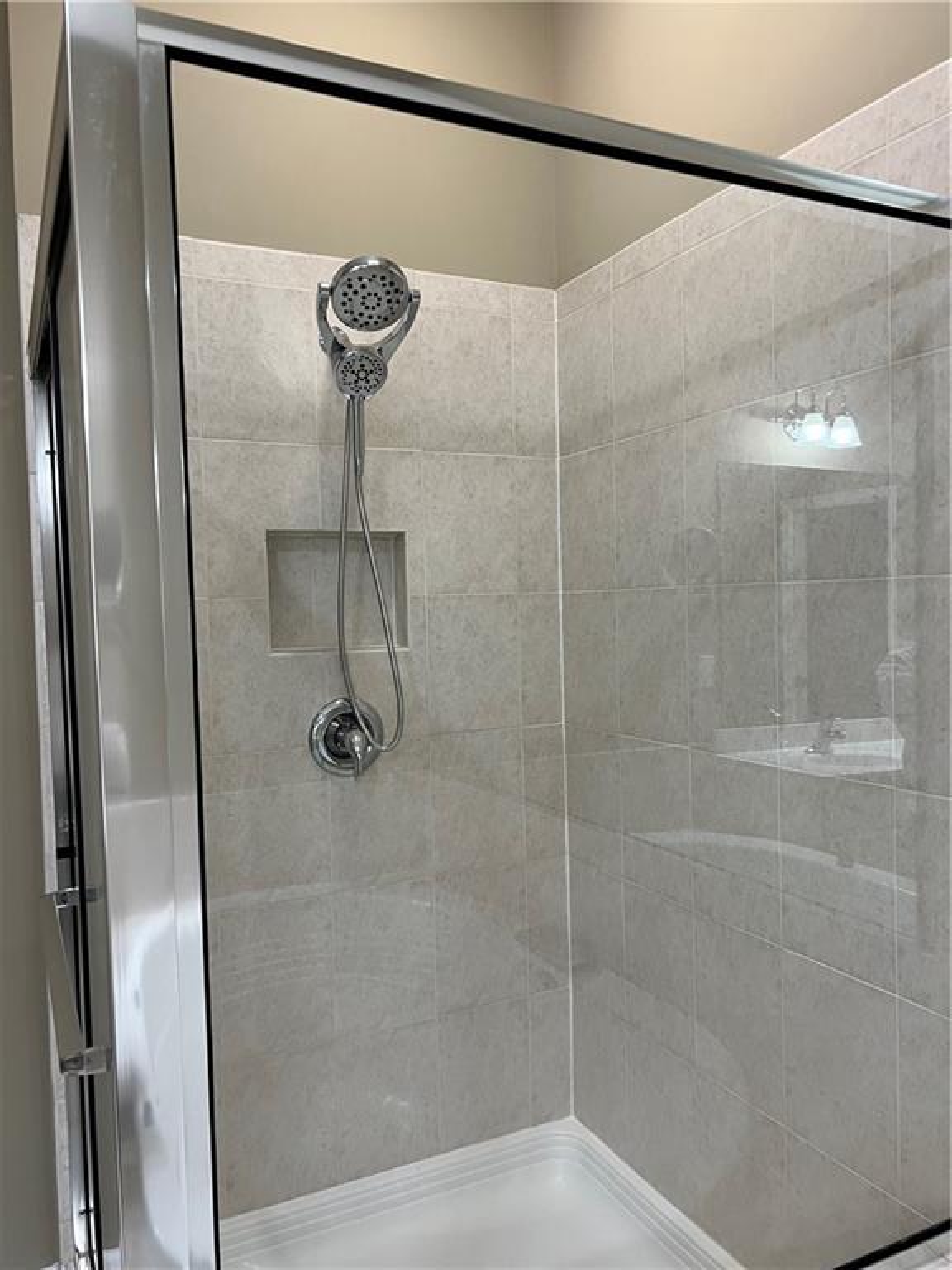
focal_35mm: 26
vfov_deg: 67.3
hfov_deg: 53.1
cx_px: 476
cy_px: 635
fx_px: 953
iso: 100
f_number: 1.5
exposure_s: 1/60
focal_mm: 5.7
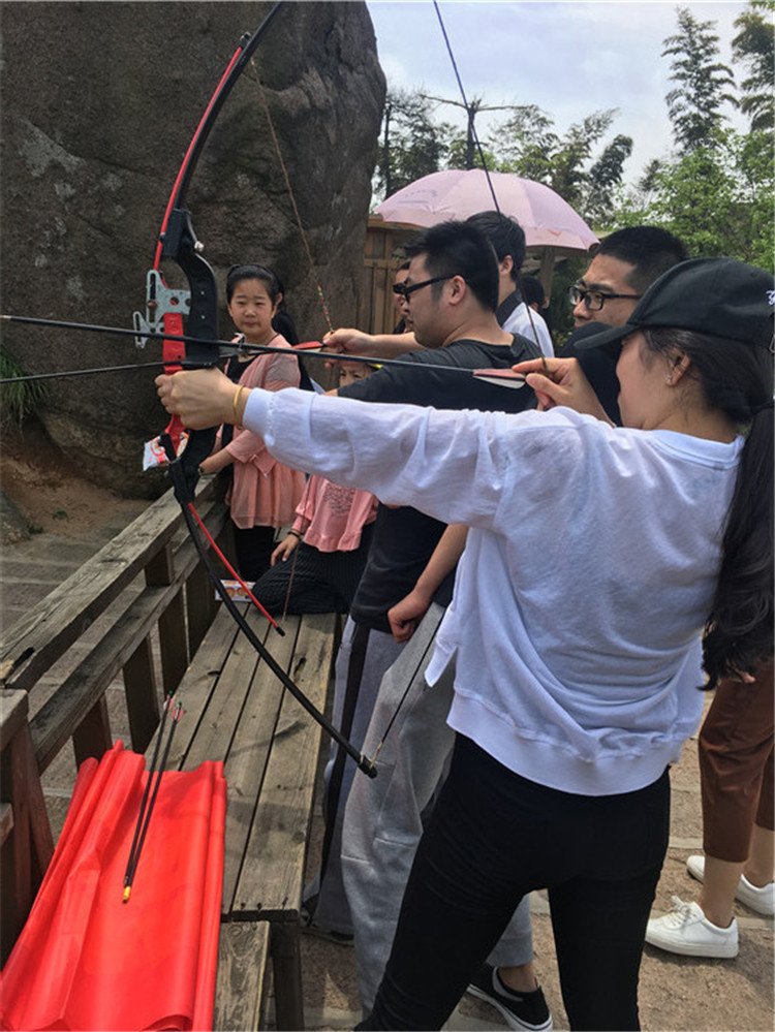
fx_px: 865
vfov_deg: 61.6
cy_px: 516
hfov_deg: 48.3
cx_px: 388
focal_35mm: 29
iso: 25
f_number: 2.2
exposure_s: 1/827
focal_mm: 4.15
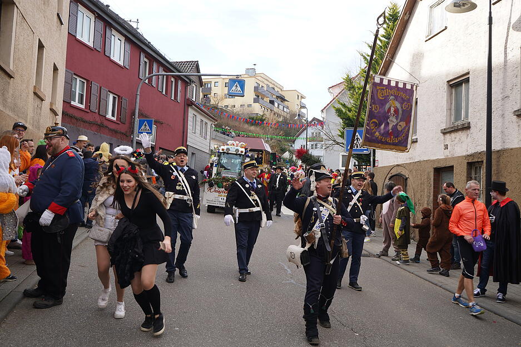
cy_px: 174
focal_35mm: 34
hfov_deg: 55.8
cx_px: 260
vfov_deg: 38.9
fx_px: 492
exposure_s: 1/125
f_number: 5.6
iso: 100
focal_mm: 34
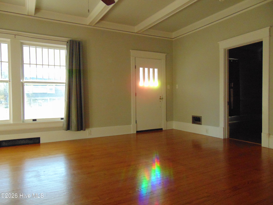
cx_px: 136
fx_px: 197
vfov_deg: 54.9
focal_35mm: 25
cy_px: 102
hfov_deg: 69.4
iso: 100
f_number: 3
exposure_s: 1/30
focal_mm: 4.5
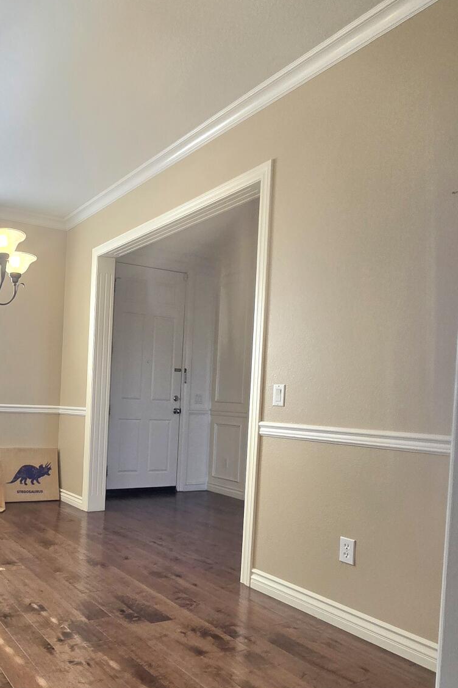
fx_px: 458
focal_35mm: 24
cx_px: 37
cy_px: 408
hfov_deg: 47.2
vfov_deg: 73.1
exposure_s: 1/120
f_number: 2.2
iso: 64
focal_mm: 2.2
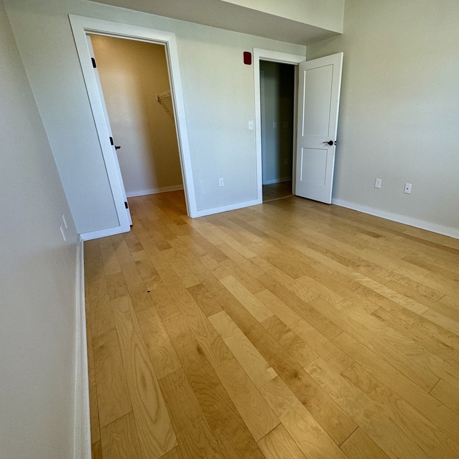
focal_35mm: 17
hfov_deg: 83.3
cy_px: 225
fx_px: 255
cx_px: 266
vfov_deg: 84.0
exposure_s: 1/120
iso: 160
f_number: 2.2
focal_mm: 2.22
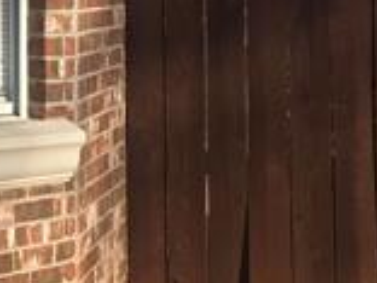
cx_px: -387
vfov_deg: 9.5
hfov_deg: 11.7
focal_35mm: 151
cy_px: -157
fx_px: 1645
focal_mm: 6.3
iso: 80
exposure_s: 1/3972
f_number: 1.7
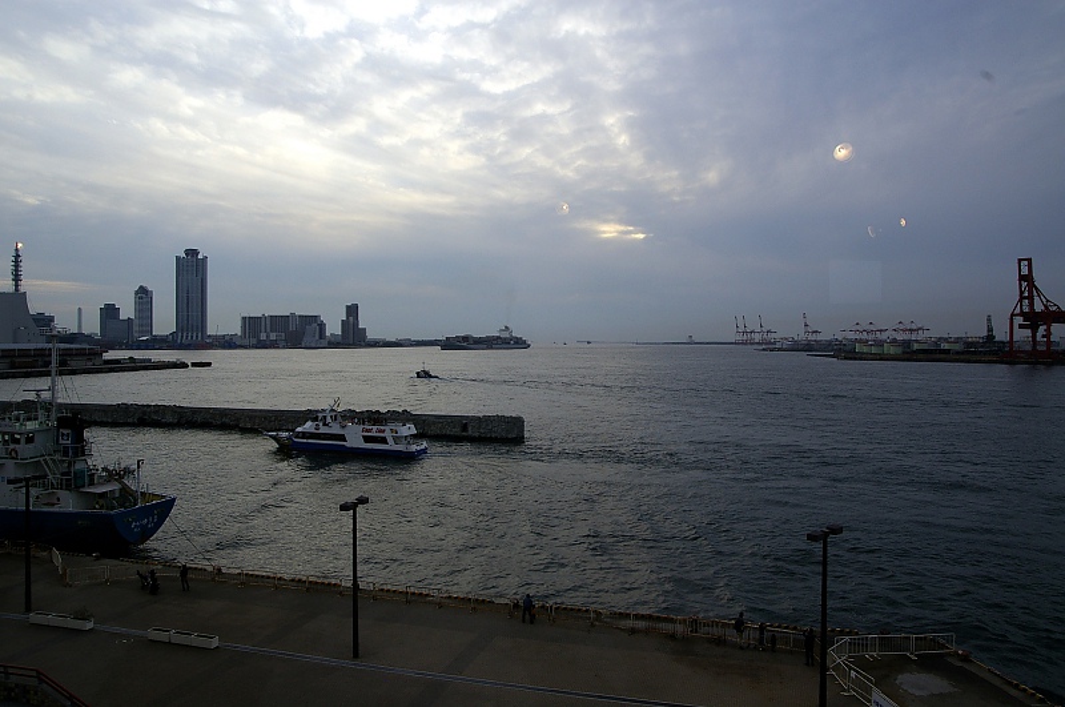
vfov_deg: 20.1
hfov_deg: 29.9
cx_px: 532
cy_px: 354
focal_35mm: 68
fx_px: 1994
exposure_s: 1/125
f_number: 8
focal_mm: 45
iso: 200
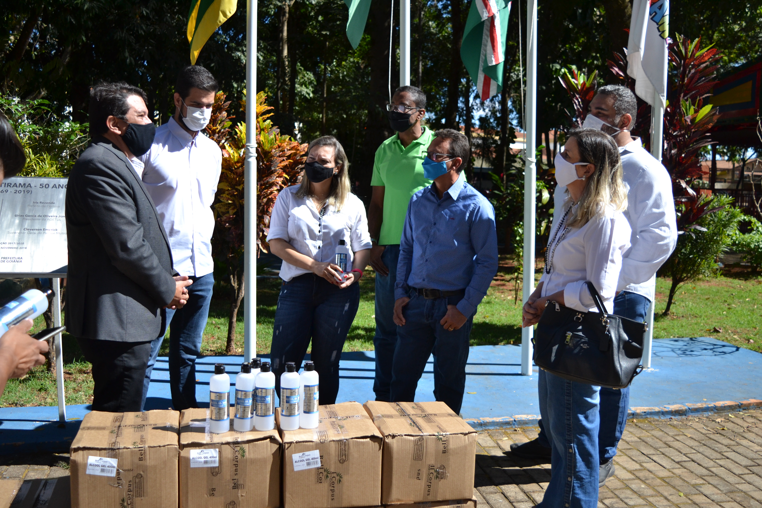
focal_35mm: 38
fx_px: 794
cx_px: 381
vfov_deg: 35.5
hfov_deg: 51.3
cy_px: 254
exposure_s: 1/2000
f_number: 4
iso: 400
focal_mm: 25
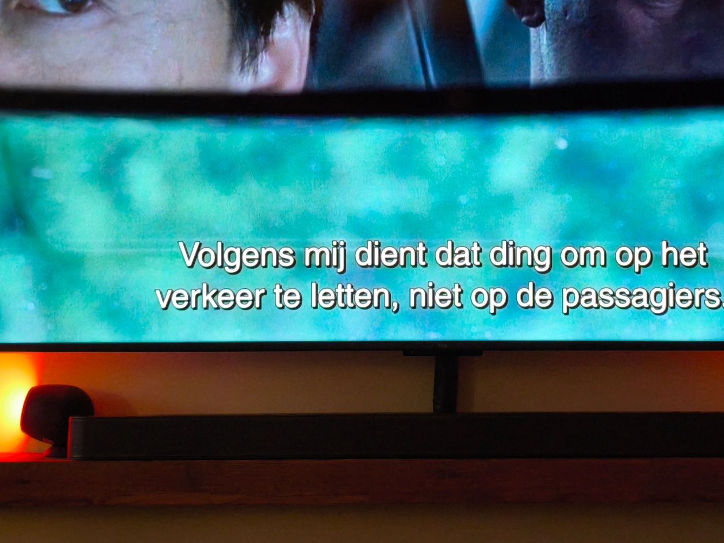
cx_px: 471
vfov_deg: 16.6
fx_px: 1841
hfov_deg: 22.2
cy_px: 78
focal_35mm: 88
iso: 250
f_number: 1.6
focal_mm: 6.57
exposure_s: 1/50
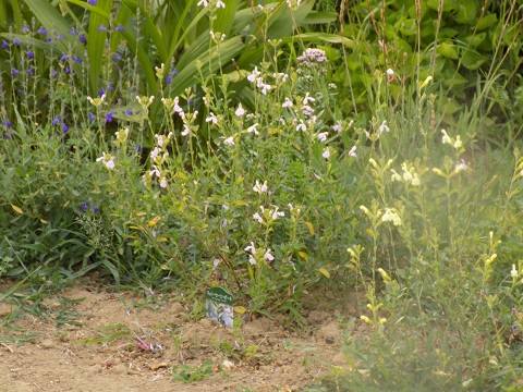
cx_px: 262
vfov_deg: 7.8
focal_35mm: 190
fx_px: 2871
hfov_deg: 10.4
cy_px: 196
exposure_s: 1/40
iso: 80
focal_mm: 33.7
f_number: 5.4
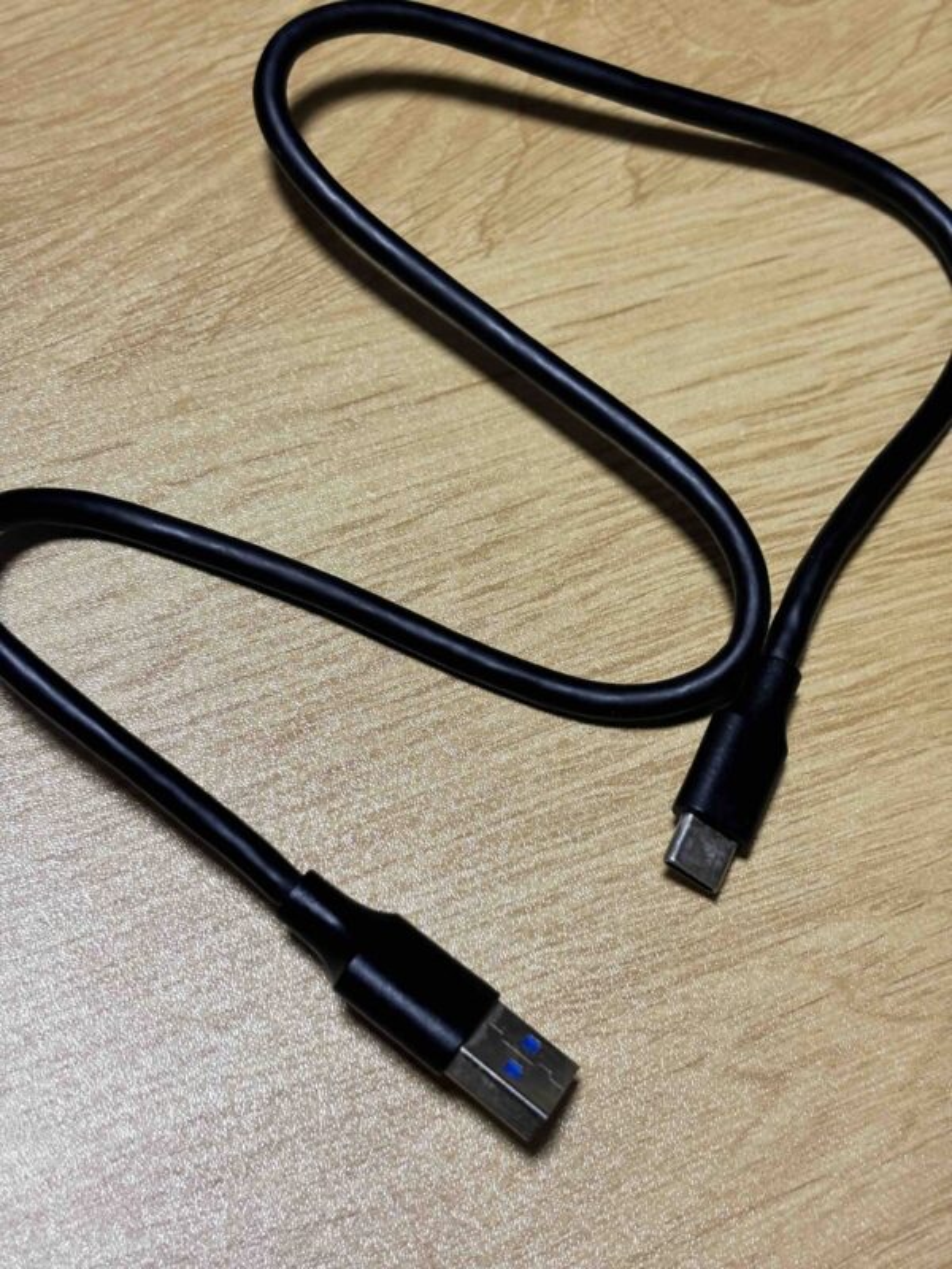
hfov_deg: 28.0
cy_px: 634
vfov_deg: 36.8
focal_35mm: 52
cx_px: 476
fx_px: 1907
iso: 160
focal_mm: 5.96
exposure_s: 1/54
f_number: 1.6
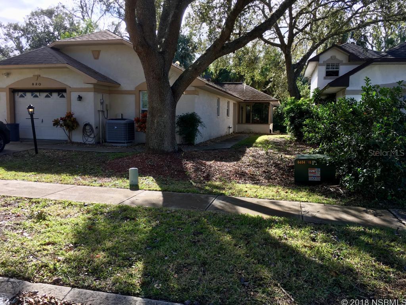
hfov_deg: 61.7
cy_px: 152
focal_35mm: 29
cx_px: 203
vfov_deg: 48.2
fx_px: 340
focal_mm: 4.15
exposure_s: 1/493
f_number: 2.2
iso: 25
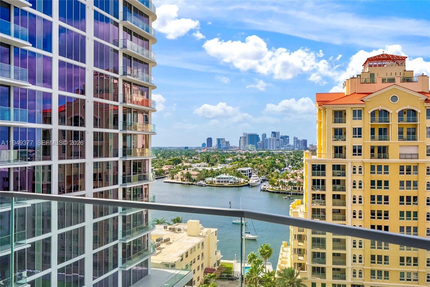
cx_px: 215
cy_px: 144
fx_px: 430
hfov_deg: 53.1
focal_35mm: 36
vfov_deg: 36.9
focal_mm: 24
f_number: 8
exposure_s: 1/2500
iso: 400
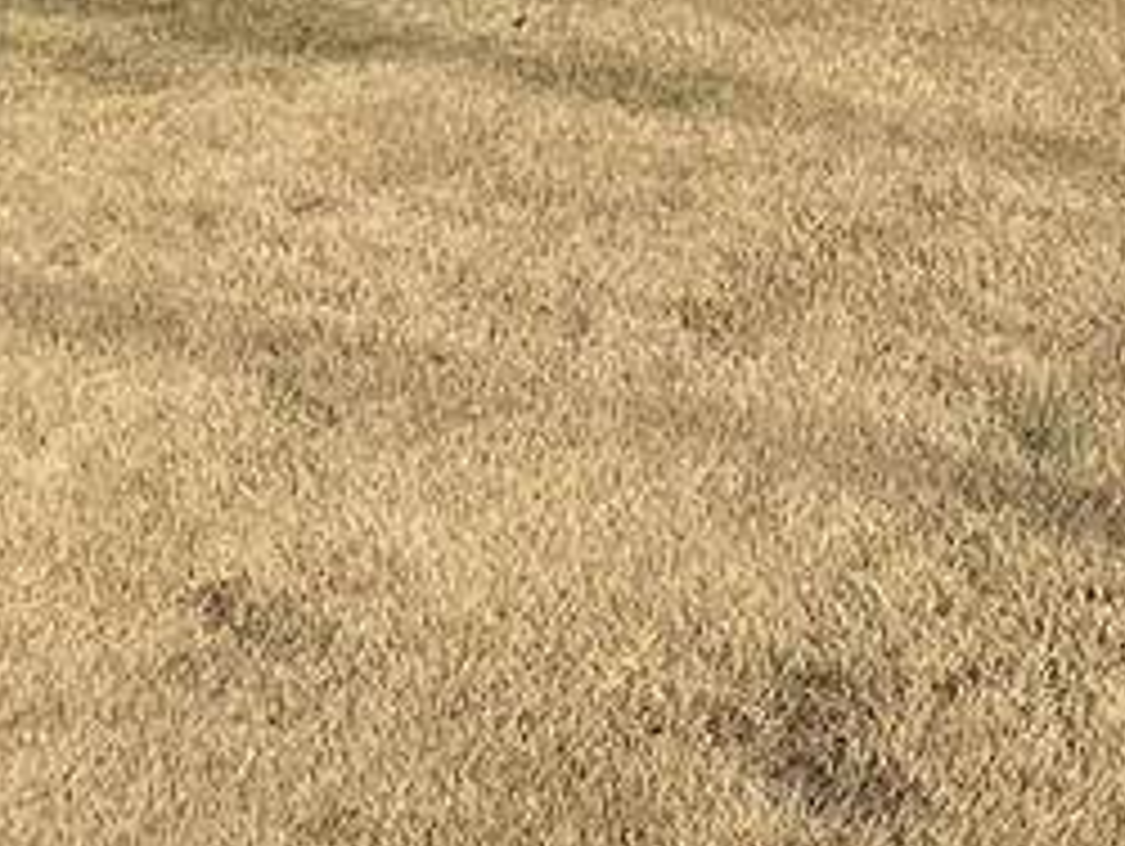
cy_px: -1084
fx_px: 4327
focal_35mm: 133
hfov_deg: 14.0
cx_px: 1598
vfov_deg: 10.0
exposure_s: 1/6494
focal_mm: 4.2
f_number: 1.6
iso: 32
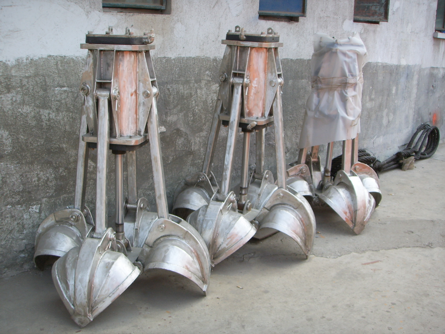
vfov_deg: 36.8
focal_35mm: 39
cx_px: 222
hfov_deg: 47.9
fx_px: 501
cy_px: 167
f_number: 3.5
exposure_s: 1/250
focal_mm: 6.6
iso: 50
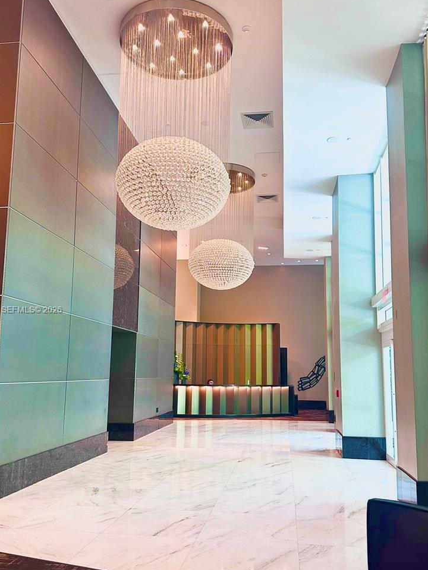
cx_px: 219
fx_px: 495
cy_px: 311
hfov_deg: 46.8
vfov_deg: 59.9
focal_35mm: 30
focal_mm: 6.86
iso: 250
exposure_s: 1/60
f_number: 1.78
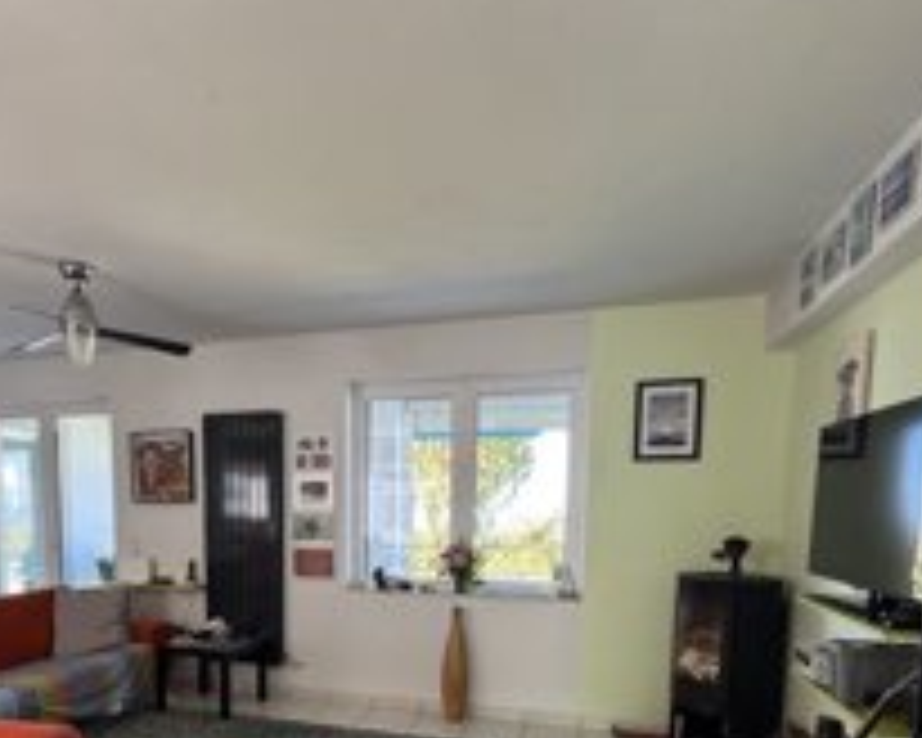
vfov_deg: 55.2
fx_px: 655
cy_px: 576
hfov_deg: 69.3
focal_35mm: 24
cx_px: 351
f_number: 2.2
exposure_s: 1/99
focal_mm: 2.22
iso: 125
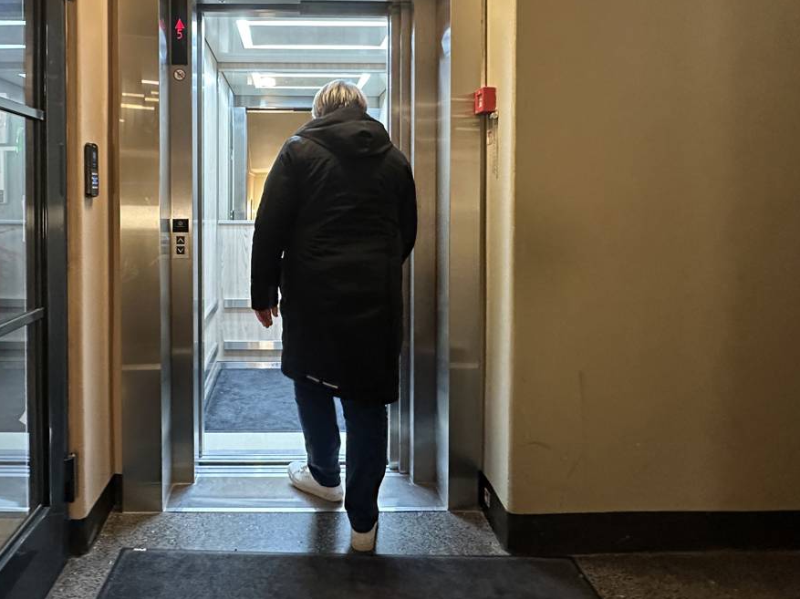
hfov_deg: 72.6
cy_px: 206
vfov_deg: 57.7
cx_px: 297
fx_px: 531
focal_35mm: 23
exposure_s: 1/50
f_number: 2.2
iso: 800
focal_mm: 2.22
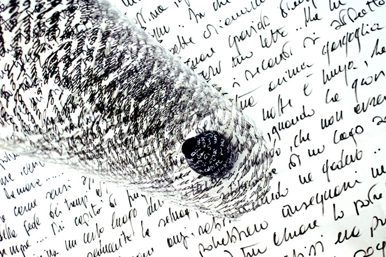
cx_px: 193
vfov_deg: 22.6
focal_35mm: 60
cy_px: 128
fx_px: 643
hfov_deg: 33.4
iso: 800
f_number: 5.6
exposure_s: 1/80
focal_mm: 40
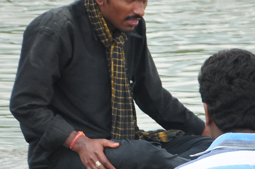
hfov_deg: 3.0
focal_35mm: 678
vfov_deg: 2.0
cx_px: 358
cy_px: 291
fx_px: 4797
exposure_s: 1/125
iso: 200
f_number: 6.7
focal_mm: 105
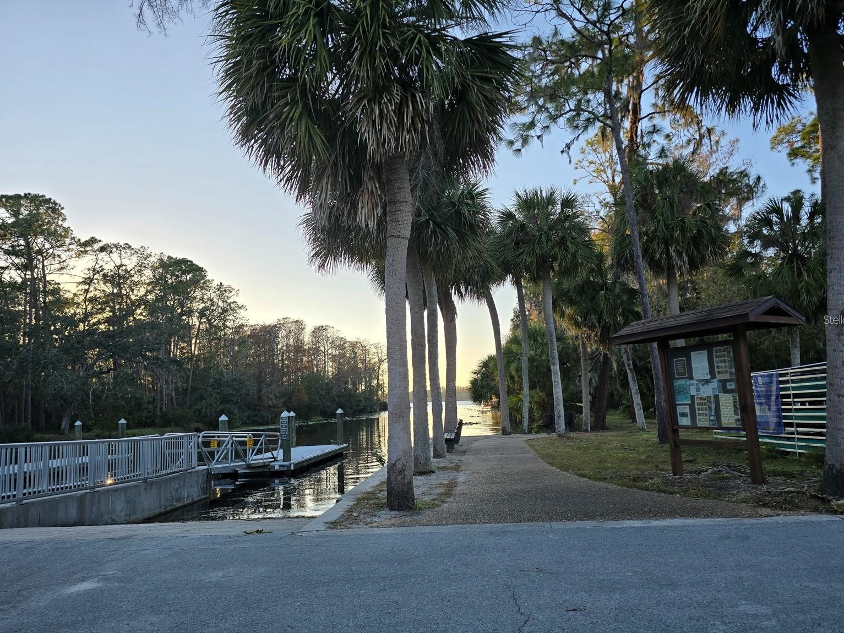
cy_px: 319
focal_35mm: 24
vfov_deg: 56.8
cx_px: 435
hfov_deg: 71.6
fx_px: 585
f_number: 1.7
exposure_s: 1/363
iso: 12
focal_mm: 6.3
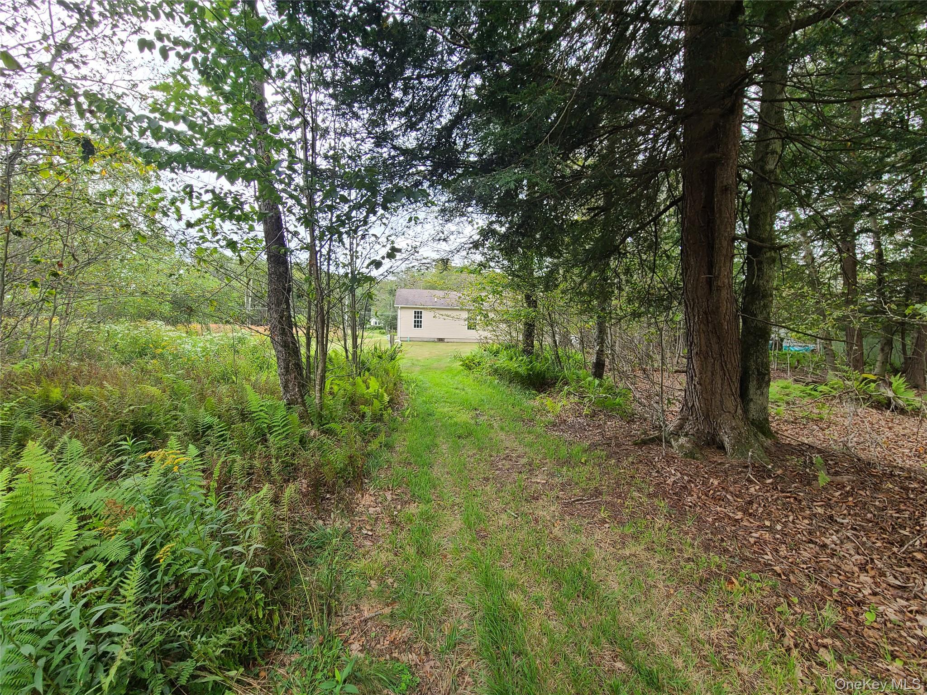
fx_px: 348
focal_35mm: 13
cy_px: 348
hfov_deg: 106.2
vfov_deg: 89.9
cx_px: 464
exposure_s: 1/220
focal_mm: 2.2
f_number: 2.2
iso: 50
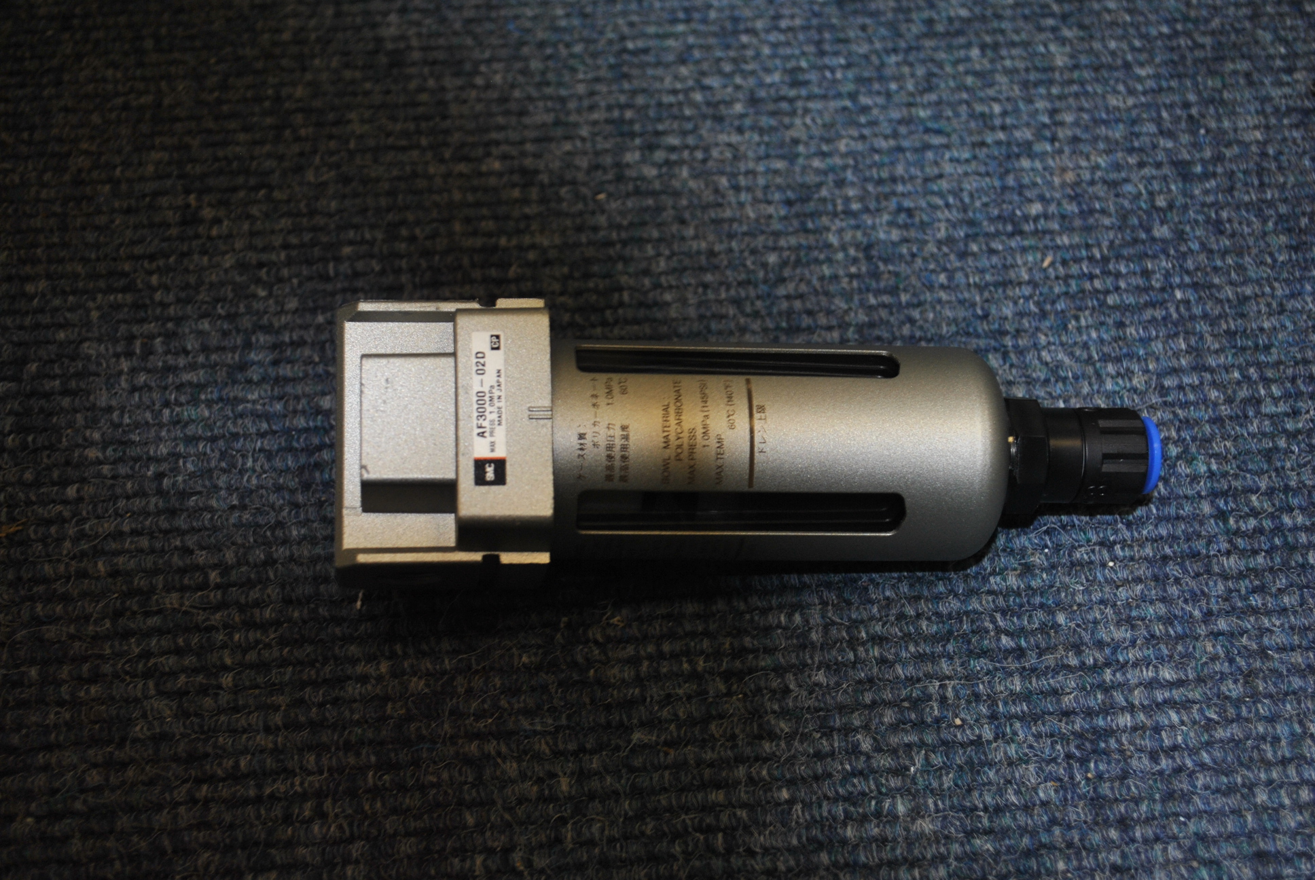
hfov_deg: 38.8
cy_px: 440
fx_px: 1865
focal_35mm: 51
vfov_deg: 26.6
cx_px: 658
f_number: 5
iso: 200
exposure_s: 1/60
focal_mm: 34
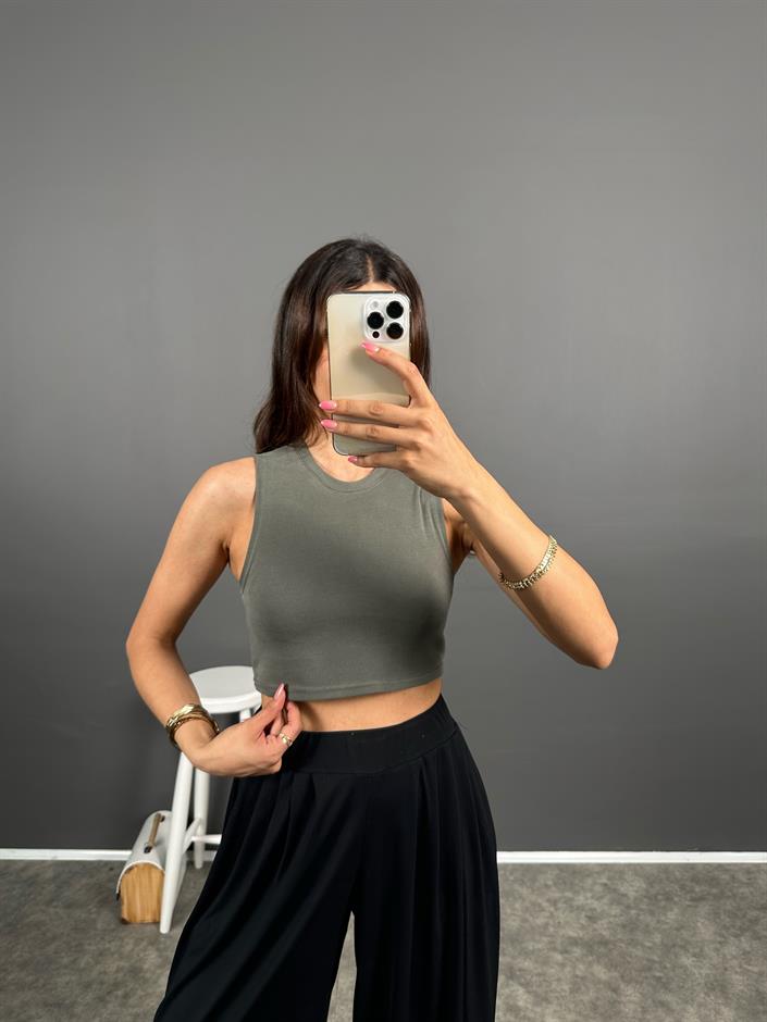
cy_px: 511
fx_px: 709
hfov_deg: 56.8
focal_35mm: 24
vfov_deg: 71.6
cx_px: 384
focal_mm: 6.86
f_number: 1.78
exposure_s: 1/121
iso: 80
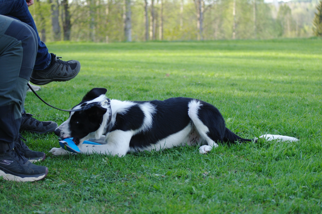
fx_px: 742
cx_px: 161
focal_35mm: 83
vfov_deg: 16.4
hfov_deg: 24.5
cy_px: 107
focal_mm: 54
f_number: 4.3
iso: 100
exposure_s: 1/90
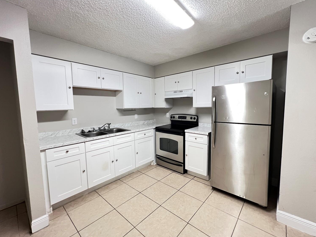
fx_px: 128
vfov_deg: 85.7
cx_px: 166
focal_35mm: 14
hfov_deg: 102.0
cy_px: 118
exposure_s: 1/60
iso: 500
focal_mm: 1.57
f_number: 1.8
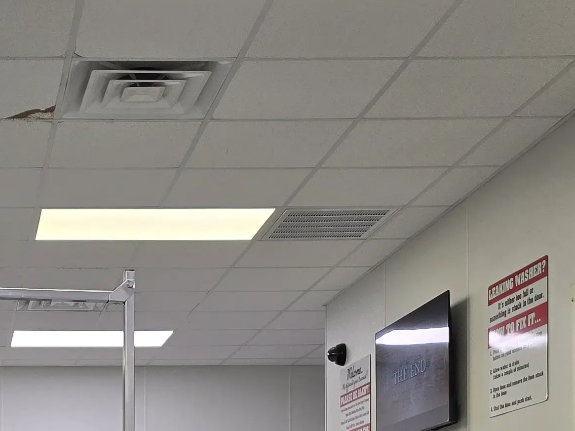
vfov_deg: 17.5
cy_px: 563
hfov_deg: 23.4
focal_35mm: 79
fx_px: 1312
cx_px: -35
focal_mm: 6.3
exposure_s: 1/120
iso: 100
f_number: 1.7
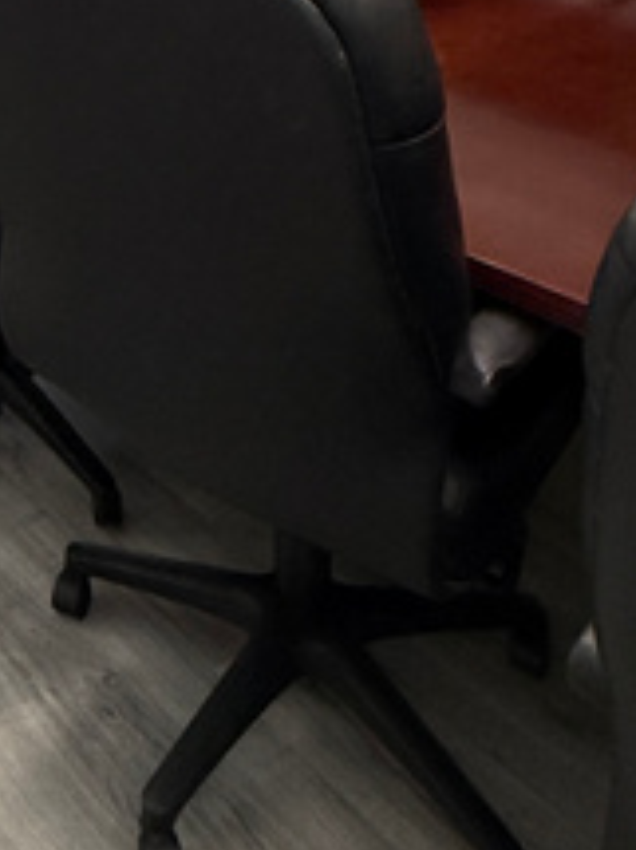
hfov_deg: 26.3
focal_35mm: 50
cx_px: -99
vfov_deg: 32.2
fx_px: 1226
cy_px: -150
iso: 320
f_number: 2.2
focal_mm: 2.22
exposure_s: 1/120
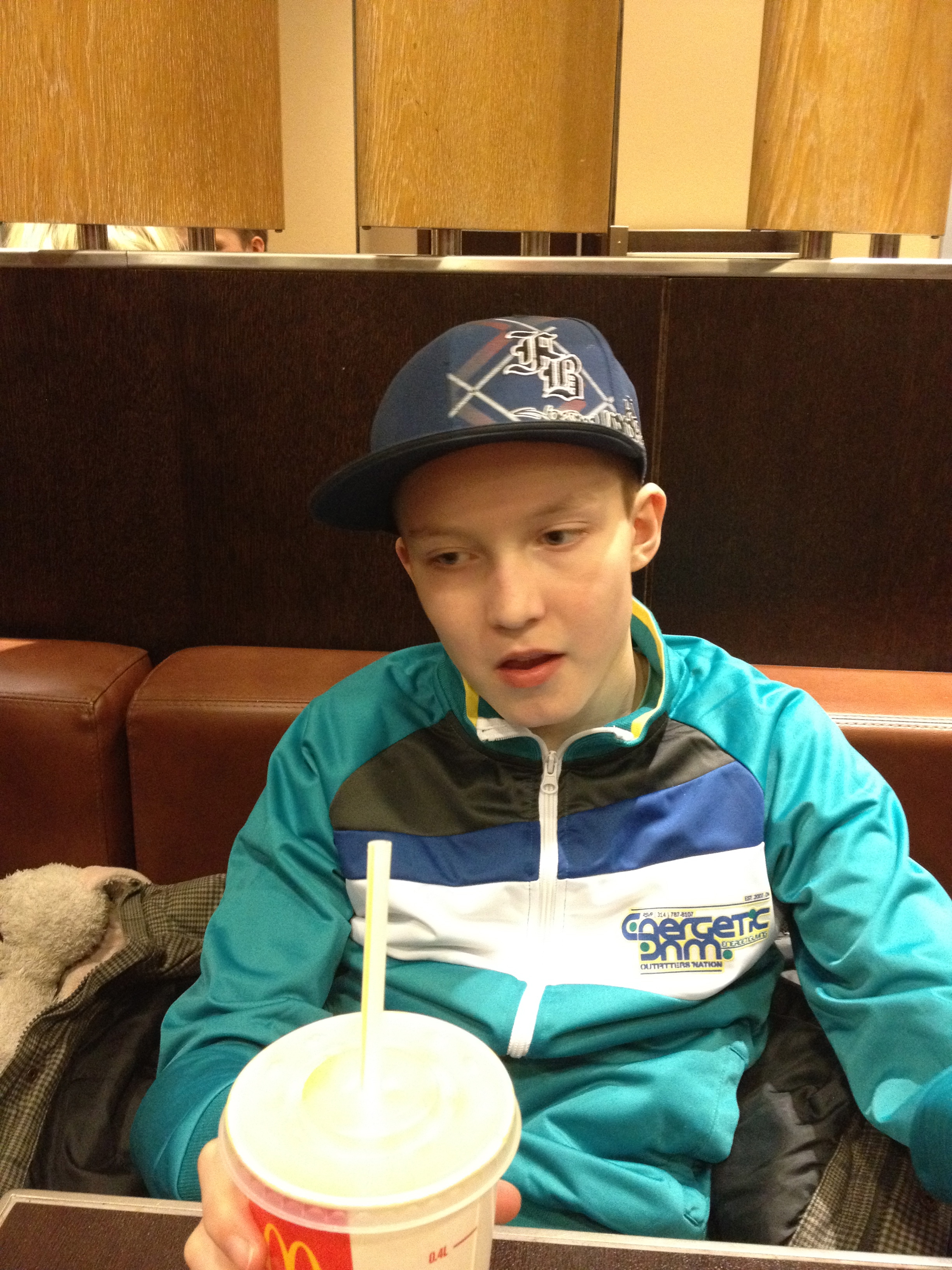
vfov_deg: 52.6
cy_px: 635
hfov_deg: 40.7
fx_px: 1283
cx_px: 476
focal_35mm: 35
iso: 500
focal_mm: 4.28
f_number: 2.4
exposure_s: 1/15
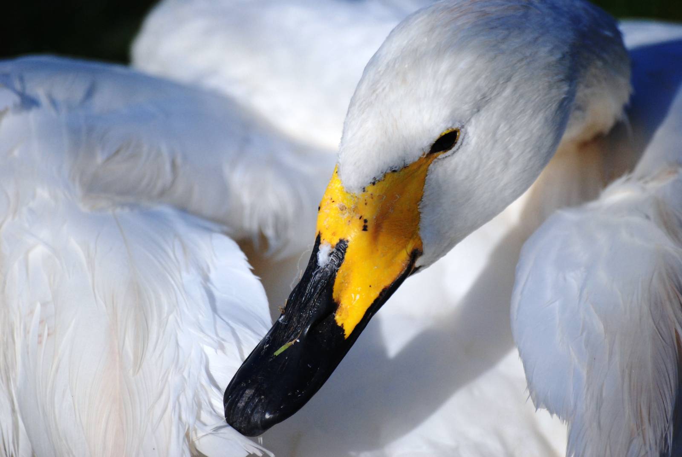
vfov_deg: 3.4
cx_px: 341
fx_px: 7682
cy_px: 228
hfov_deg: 5.1
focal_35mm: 405
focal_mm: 270
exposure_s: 1/2500
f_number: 6.3
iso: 1000
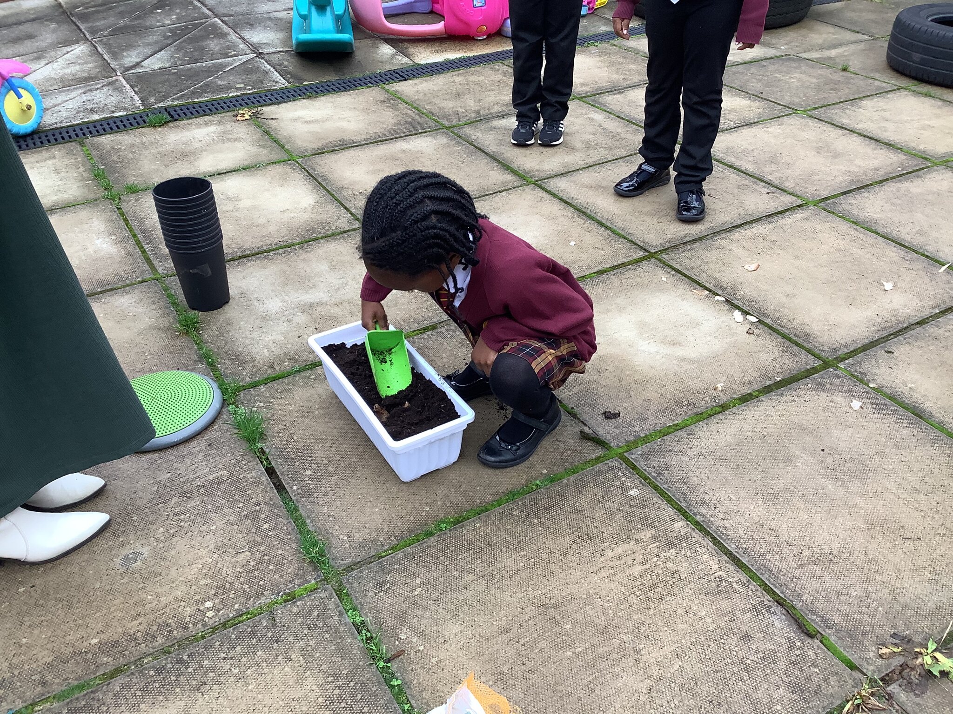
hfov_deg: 58.4
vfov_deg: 45.4
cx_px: 476
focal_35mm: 31
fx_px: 853
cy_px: 357
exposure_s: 1/100
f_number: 2.4
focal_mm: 3.3
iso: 50
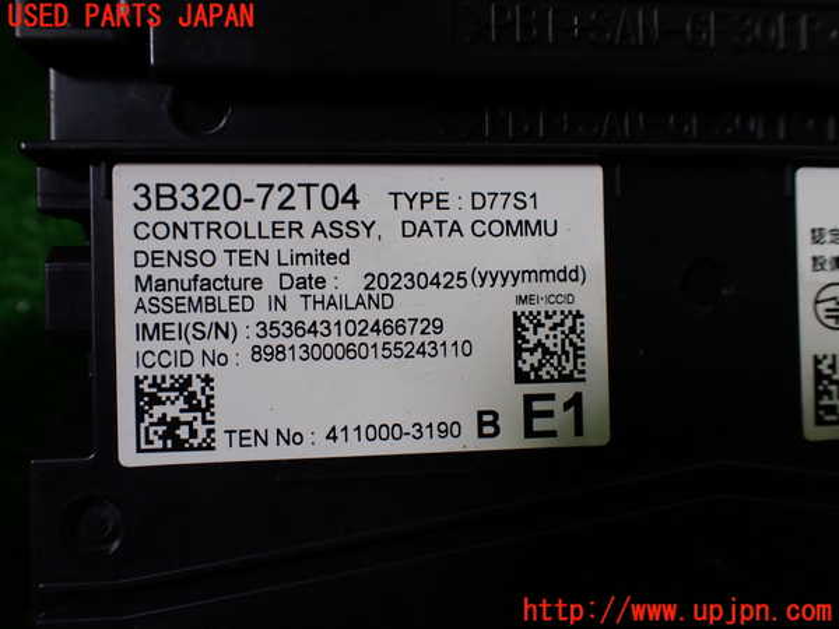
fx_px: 727
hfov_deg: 60.0
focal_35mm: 30
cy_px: 314
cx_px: 420
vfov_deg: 46.8
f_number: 3.2
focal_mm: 5.4
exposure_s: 1/160
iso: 100
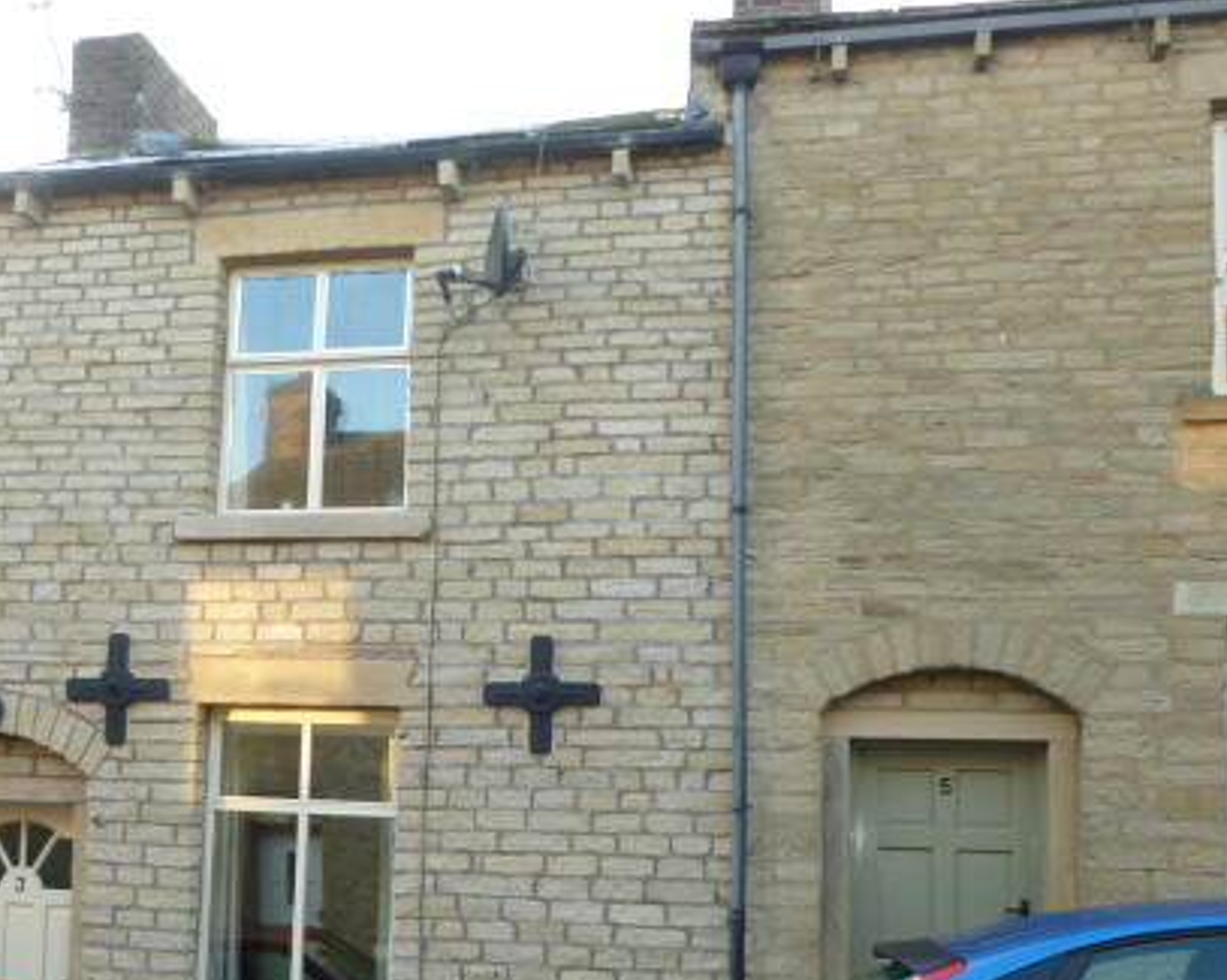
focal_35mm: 43
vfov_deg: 34.5
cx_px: 419
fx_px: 1560
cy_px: 663
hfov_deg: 42.4
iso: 100
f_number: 3.3
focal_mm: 5
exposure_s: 1/60
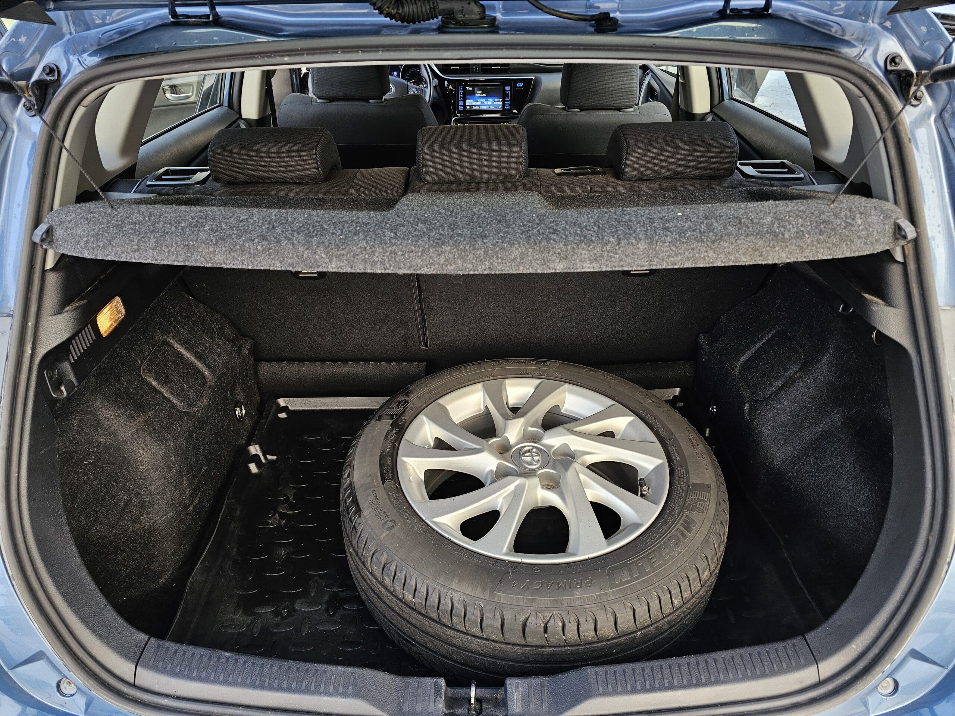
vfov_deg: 58.9
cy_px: 358
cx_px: 478
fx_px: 635
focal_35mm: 23
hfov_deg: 73.9
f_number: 1.7
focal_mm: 6.3
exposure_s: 1/100
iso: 80
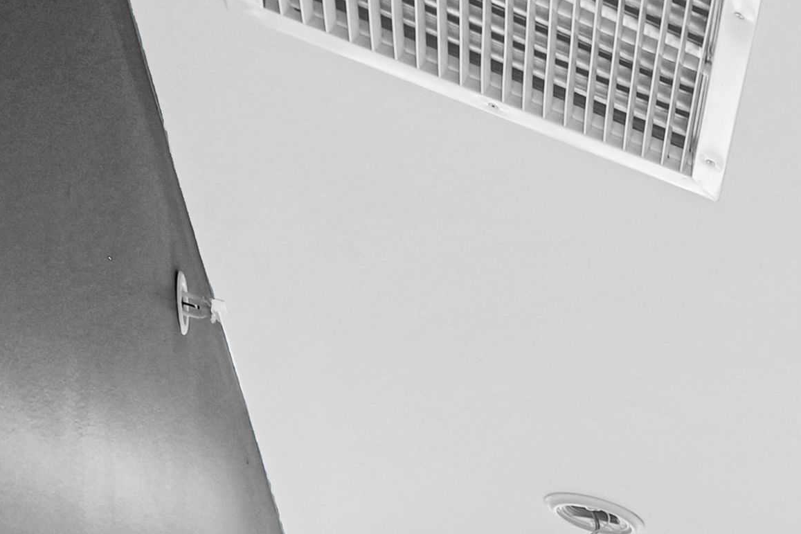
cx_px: 1881
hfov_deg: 15.6
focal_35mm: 73
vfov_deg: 12.9
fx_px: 1624
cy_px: 1370
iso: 100
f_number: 4
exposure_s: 1/25
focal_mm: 14
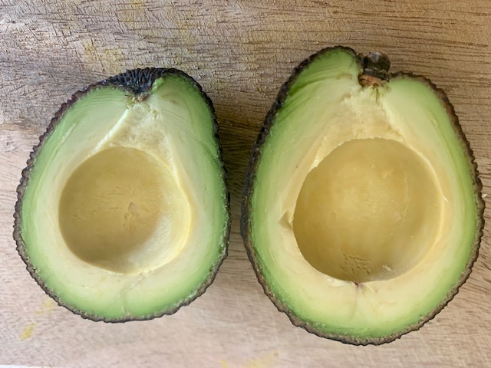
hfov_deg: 67.3
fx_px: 369
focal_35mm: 26
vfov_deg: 53.1
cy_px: 184
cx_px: 246
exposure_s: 1/67
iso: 100
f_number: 1.8
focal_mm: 4.25
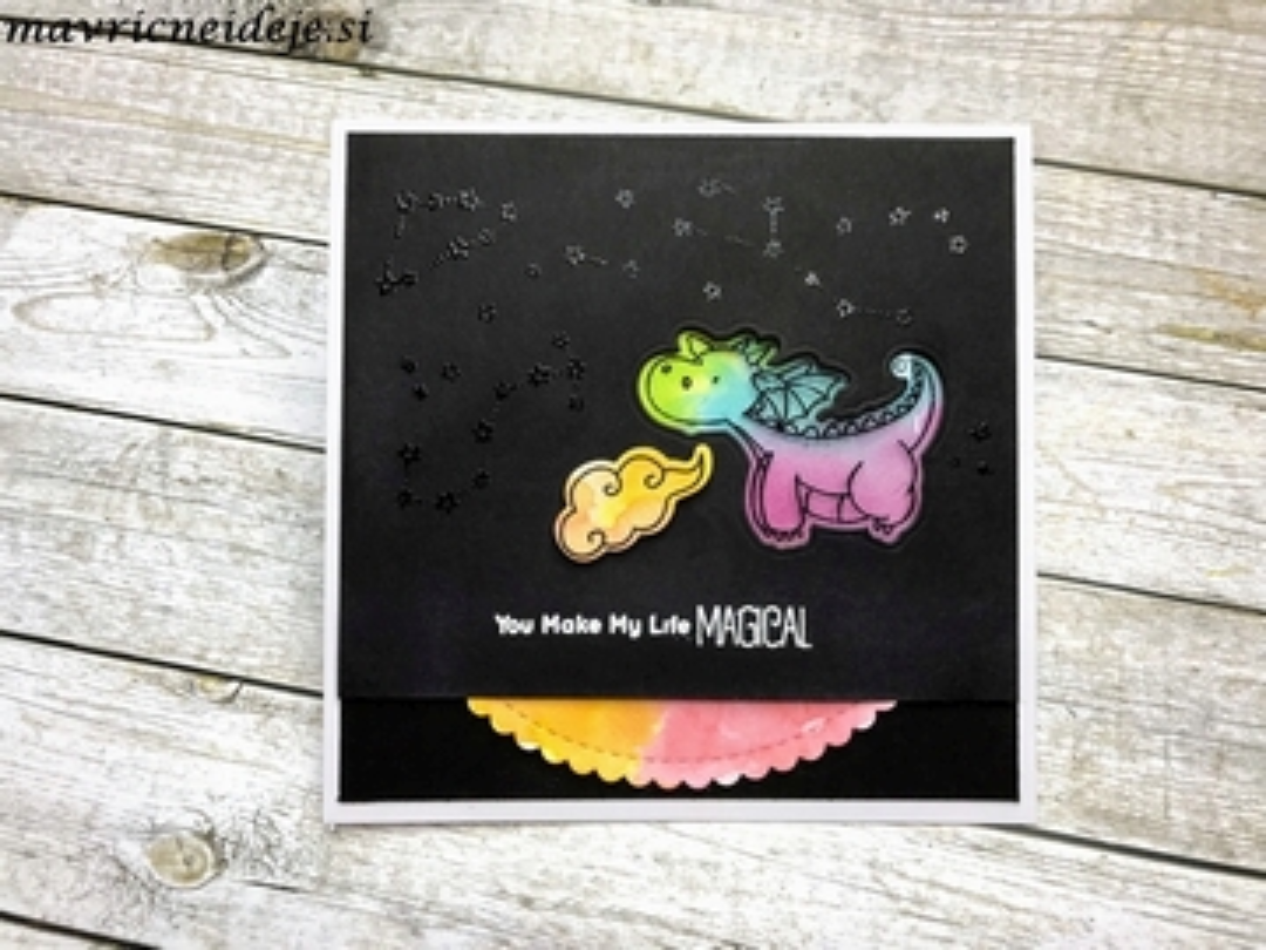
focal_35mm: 28
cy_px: 475
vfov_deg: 49.7
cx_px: 633
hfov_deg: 63.4
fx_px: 1024
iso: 20
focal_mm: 3.99
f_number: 1.8
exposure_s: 1/206
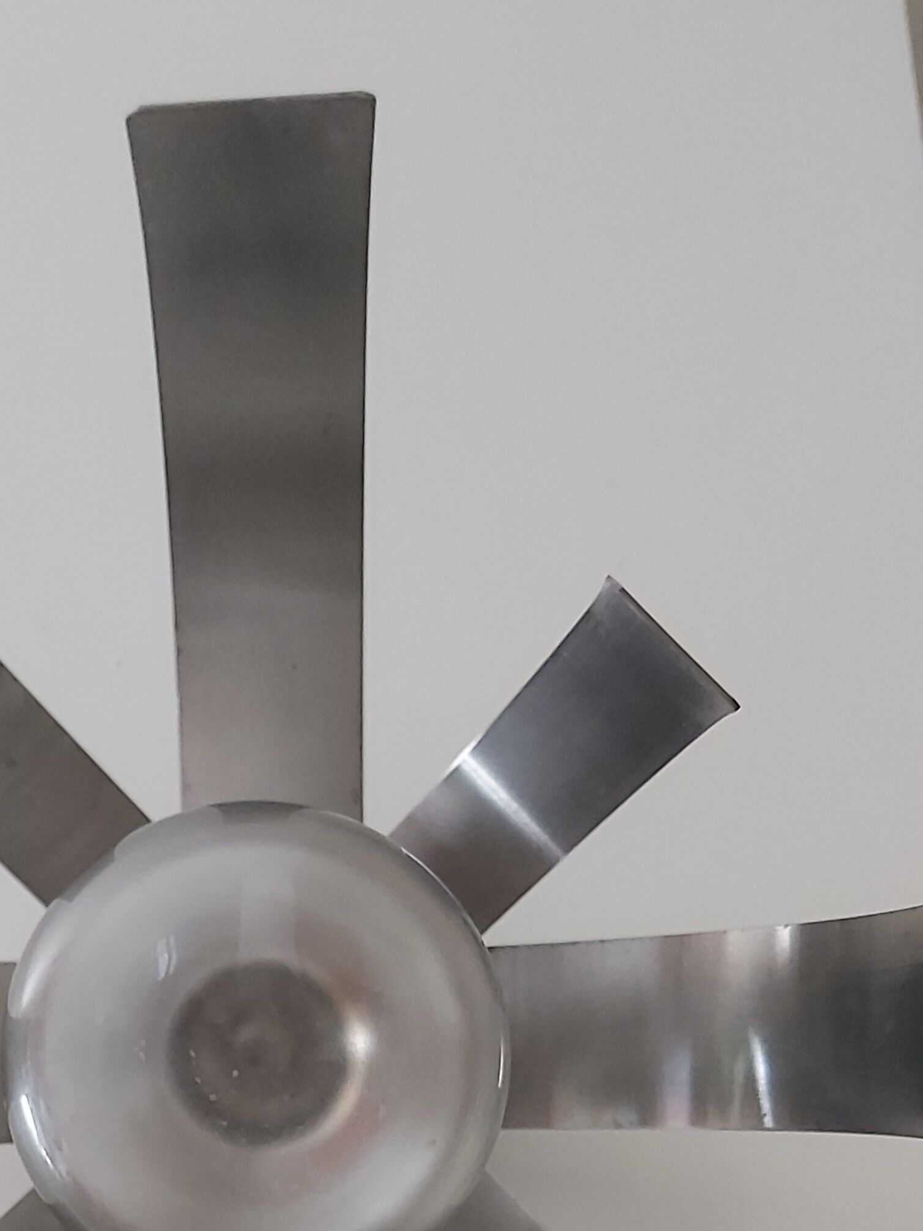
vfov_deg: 34.0
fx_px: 1849
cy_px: 1191
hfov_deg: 27.7
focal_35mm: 52
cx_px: 235
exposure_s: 1/50
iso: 250
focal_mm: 3.92
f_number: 1.7
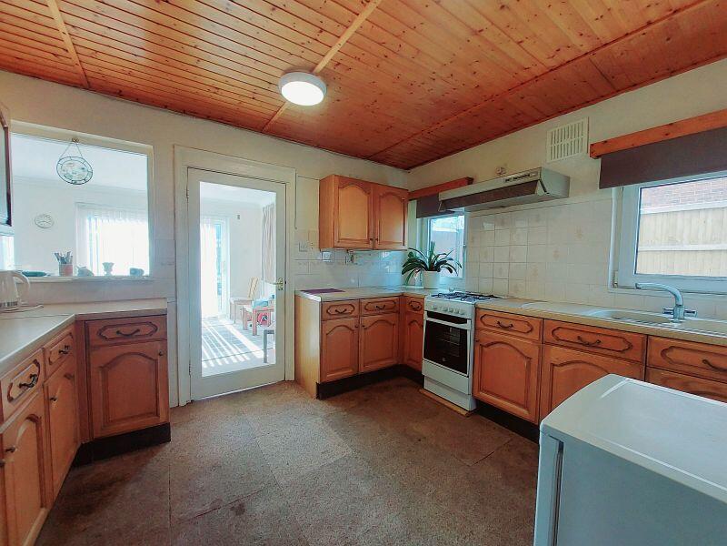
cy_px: 273
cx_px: 364
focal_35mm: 13
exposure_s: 1/100
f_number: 2.2
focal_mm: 1.74
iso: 80
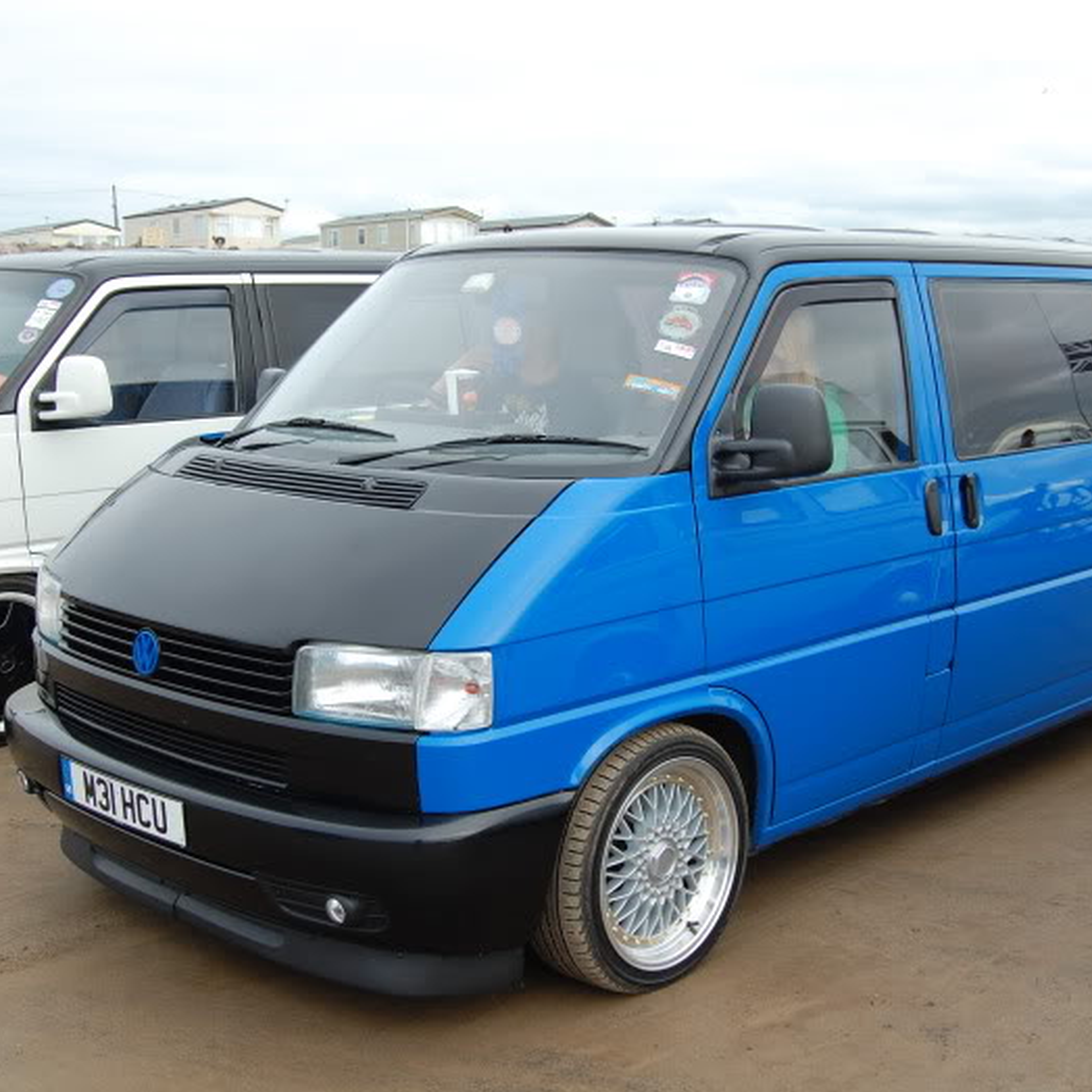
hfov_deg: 37.8
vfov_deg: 37.8
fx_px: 1593
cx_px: 591
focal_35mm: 45
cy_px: 547
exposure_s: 1/160
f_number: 7.1
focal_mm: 23
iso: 200
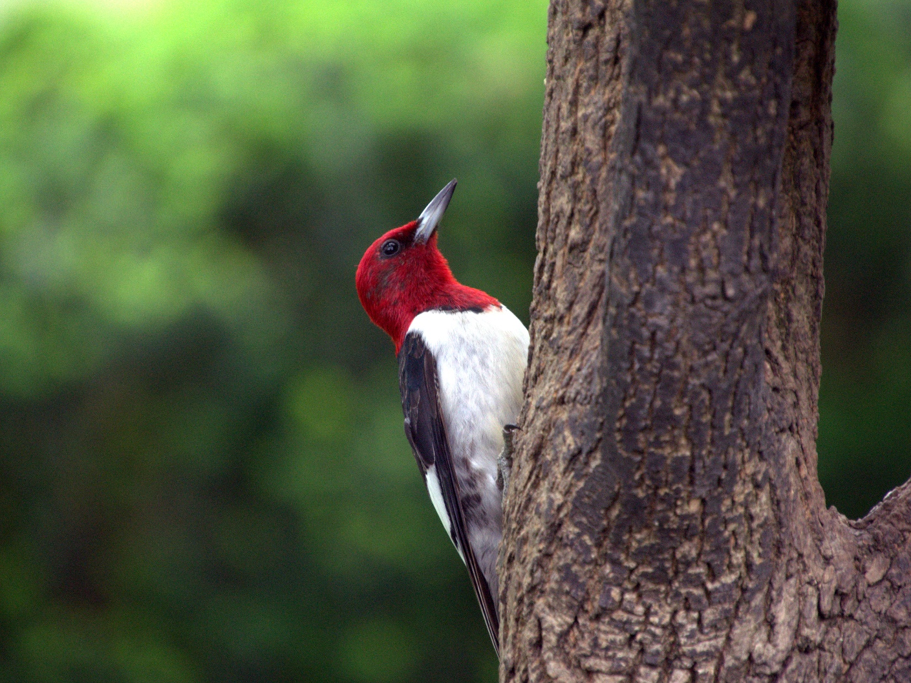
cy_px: 342
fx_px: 15918
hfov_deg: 3.3
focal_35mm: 605
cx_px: 451
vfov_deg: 2.5
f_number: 6.3
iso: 1250
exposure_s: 1/80
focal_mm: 370
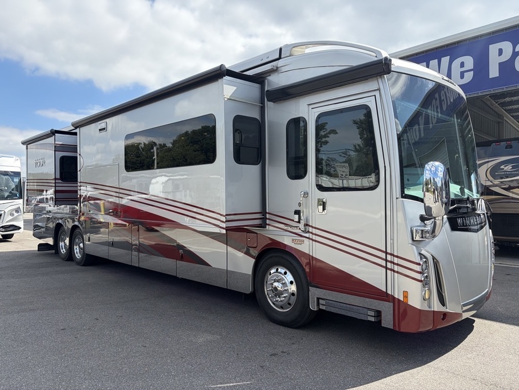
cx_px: 260
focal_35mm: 26
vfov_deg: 53.1
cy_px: 195
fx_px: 390
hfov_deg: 67.3
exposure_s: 1/2075
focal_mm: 5.96
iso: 64
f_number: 1.6
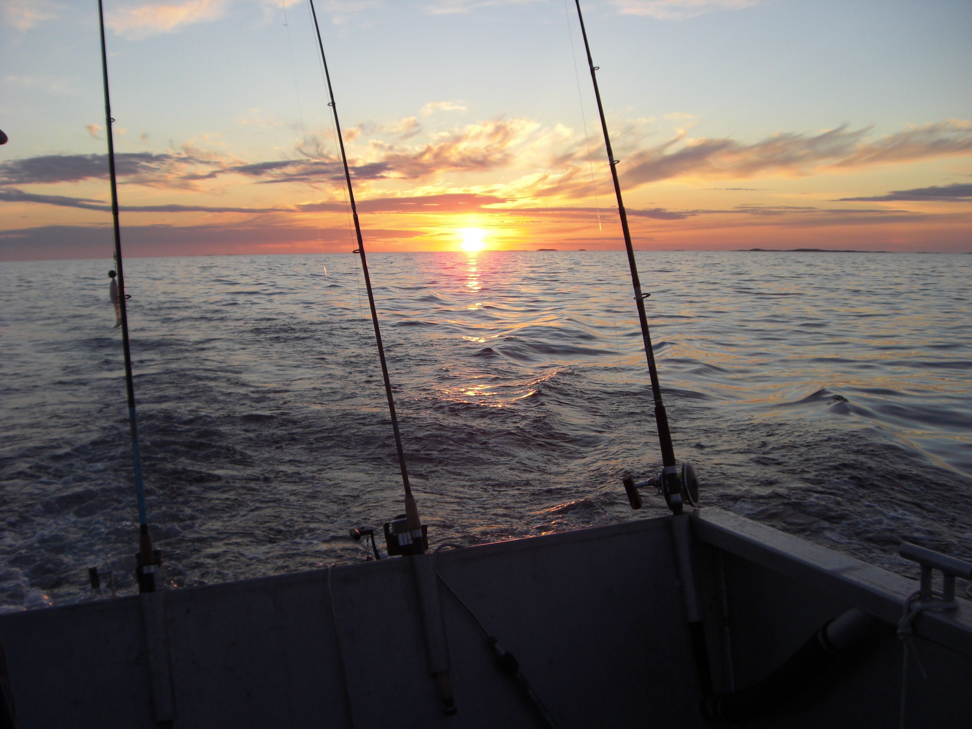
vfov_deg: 37.7
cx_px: 486
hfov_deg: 49.0
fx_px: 1067
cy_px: 364
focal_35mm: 38
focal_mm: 6.2
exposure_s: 1/250
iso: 64
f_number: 2.7
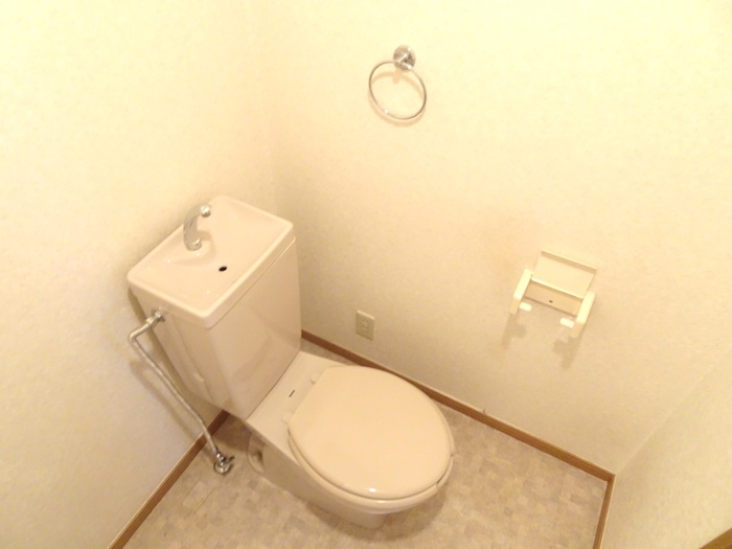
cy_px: 274
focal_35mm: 24
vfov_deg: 56.8
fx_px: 508
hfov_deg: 71.6
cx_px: 366
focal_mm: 4.1
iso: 800
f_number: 3.5
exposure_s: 1/13
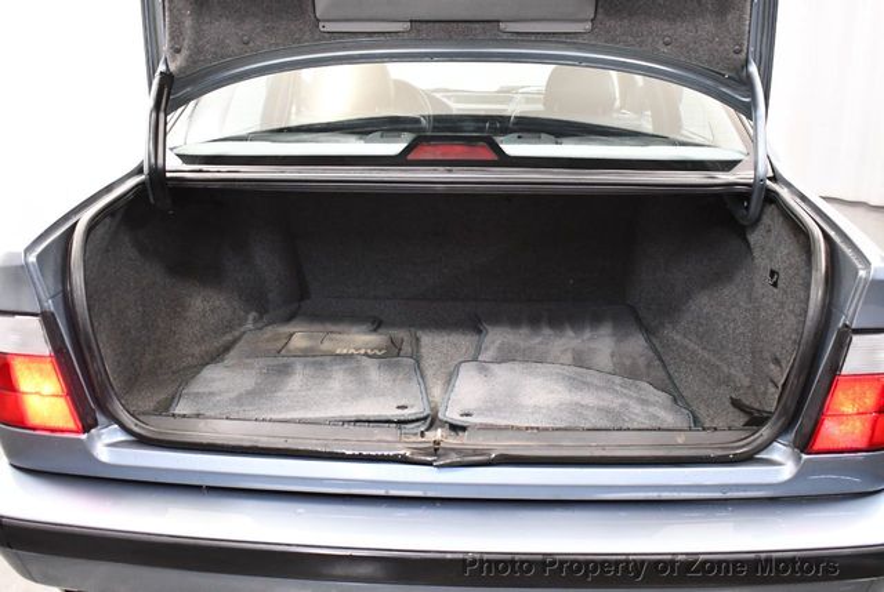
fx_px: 885
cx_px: 442
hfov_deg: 53.1
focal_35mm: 36
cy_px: 296
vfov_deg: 37.0
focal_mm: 18
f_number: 3.5
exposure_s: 1/125
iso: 3200
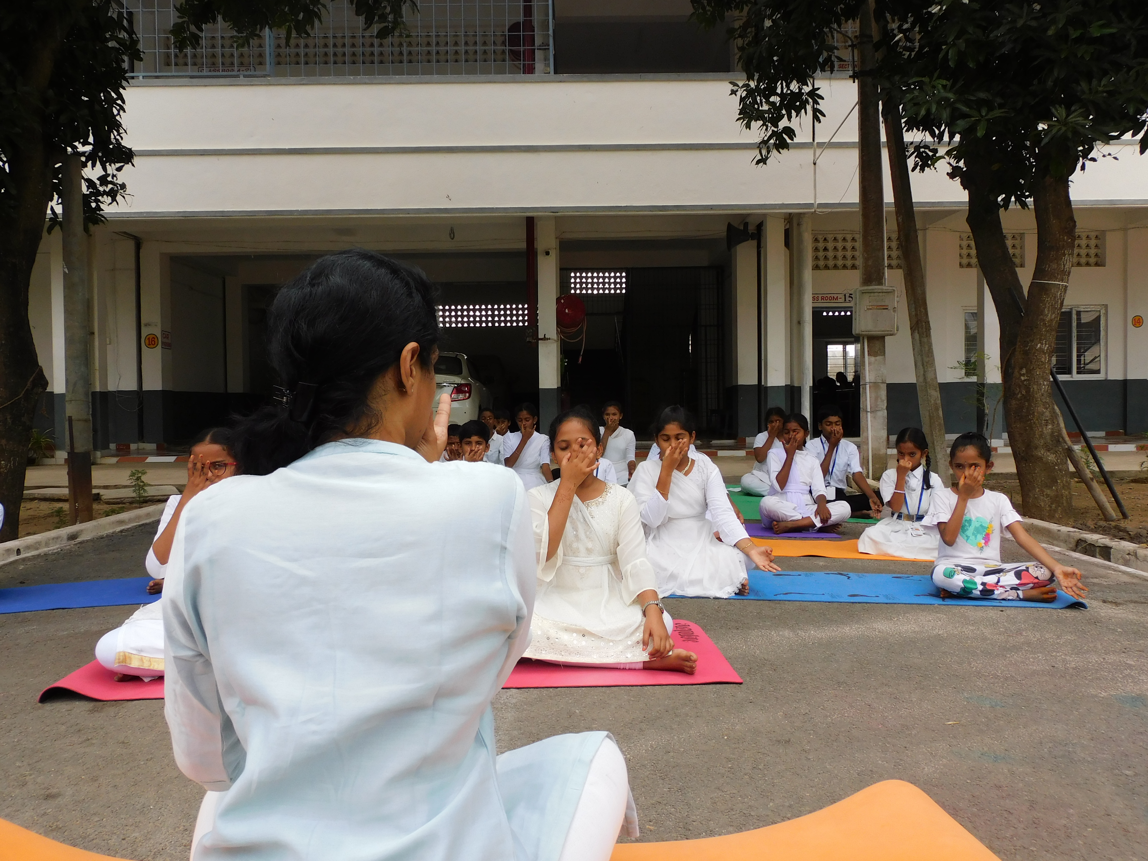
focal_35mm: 28
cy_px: 430
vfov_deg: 49.7
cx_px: 574
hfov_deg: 63.4
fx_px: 929
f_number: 3.5
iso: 125
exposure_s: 1/500
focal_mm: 5
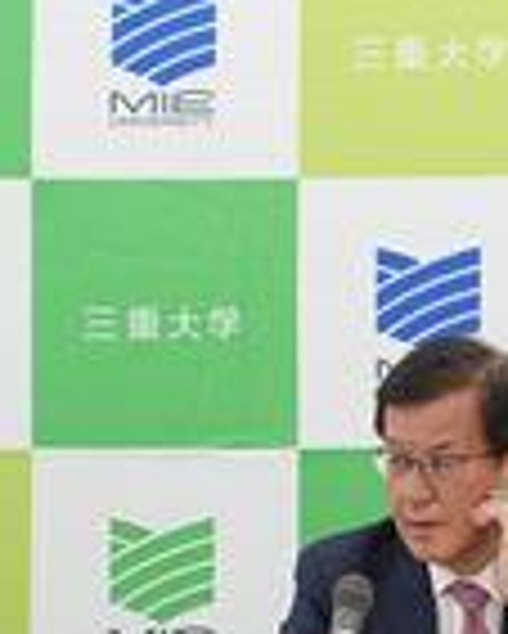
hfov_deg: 3.7
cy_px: 292
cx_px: 539
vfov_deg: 4.6
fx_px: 7866
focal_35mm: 419
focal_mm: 105
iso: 640
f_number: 4
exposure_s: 1/125
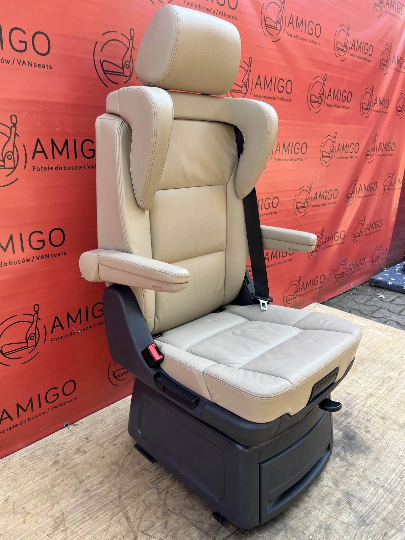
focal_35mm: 26
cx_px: 202
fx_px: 406
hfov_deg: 53.1
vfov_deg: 67.3
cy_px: 270
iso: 40
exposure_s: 1/236
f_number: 1.6
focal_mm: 5.1
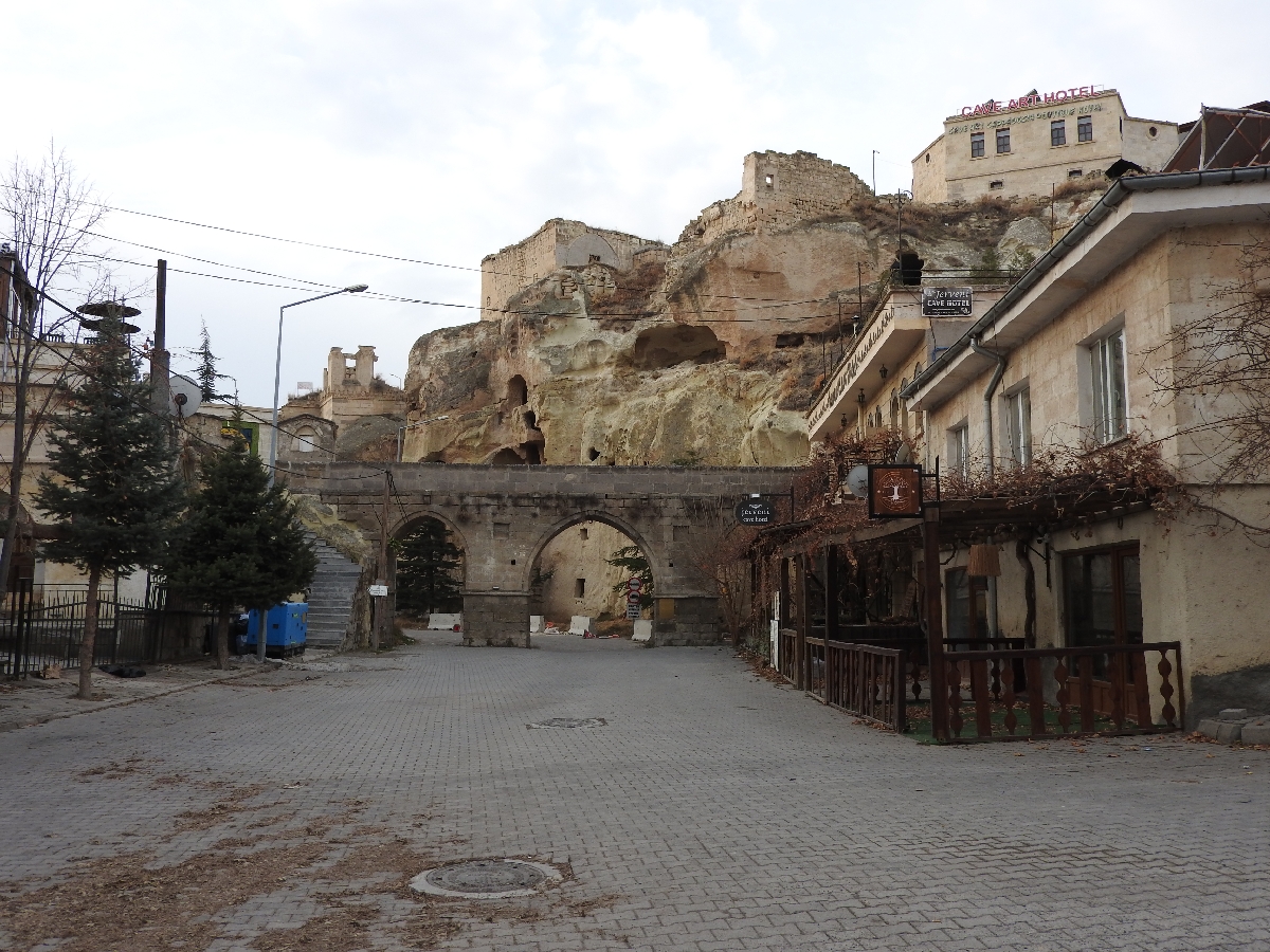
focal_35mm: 33
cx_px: 635
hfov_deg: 55.4
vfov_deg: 42.9
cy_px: 476
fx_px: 1211
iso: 100
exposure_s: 1/400
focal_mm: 5.9
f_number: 3.6
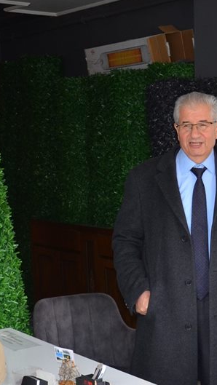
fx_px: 746
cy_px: 233
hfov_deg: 16.4
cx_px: 187
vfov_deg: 28.9
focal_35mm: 73
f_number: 3.5
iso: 500
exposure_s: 1/60
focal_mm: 18
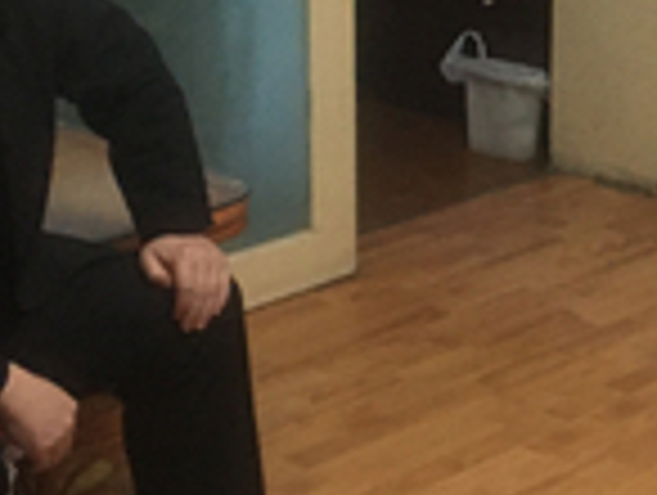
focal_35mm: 119
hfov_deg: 15.1
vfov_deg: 12.4
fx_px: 2262
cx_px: 1040
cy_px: 18
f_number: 2.2
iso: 200
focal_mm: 4.15
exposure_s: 1/20
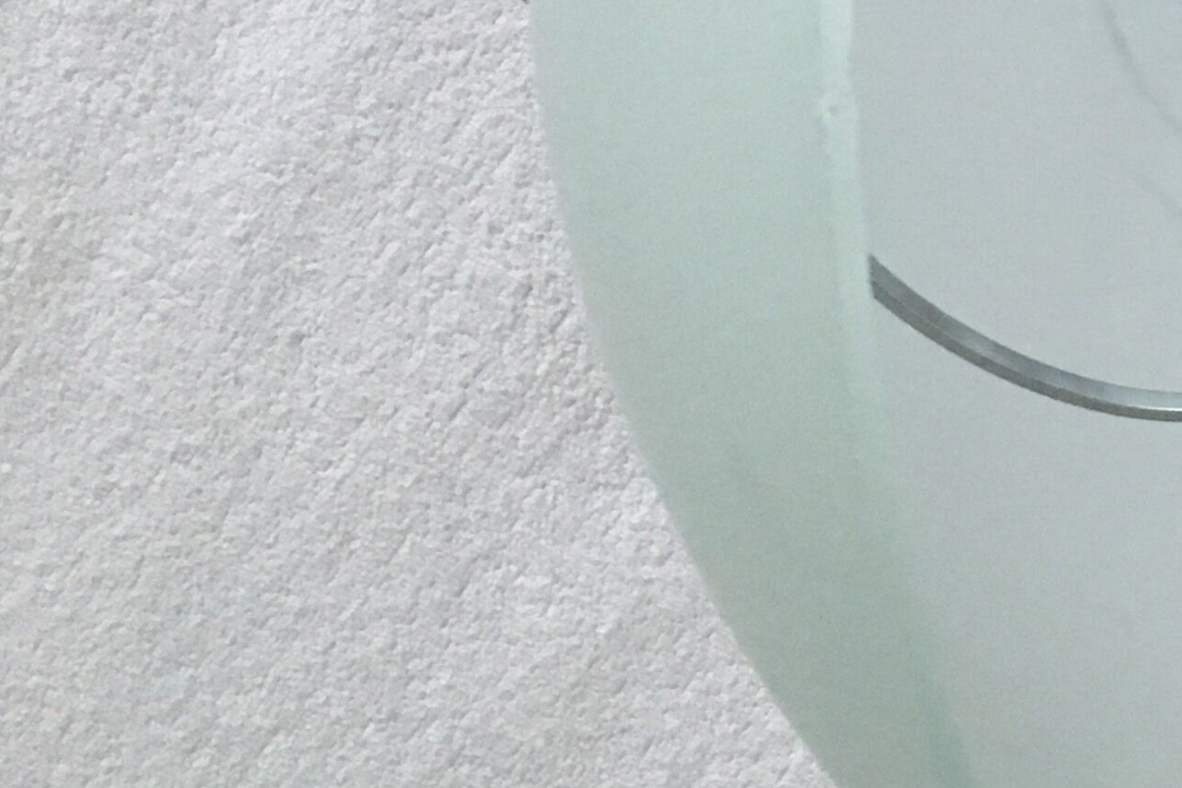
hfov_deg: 18.7
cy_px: 91
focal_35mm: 95
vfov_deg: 14.3
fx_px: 3119
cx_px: 1823
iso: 200
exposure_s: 1/17
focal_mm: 4.15
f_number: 2.2
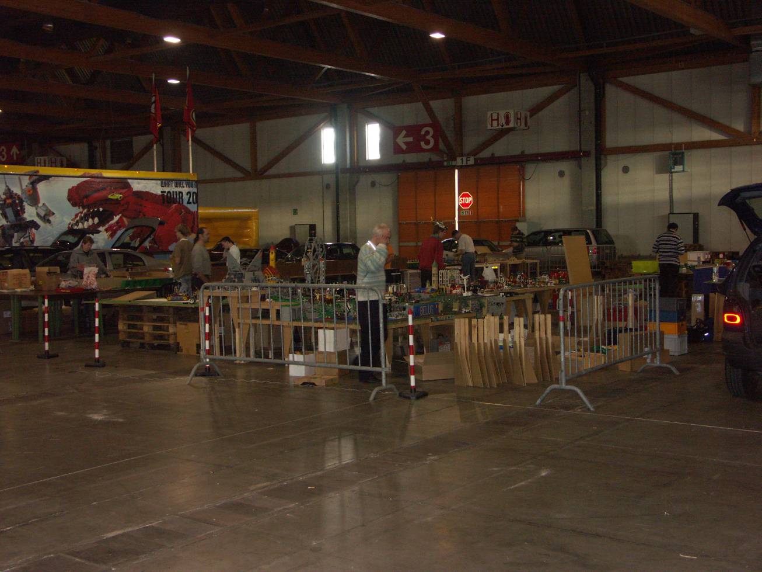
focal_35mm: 44
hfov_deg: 43.0
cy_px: 286
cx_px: 381
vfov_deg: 32.9
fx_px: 968
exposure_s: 1/50
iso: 200
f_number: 2.8
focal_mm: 11.23
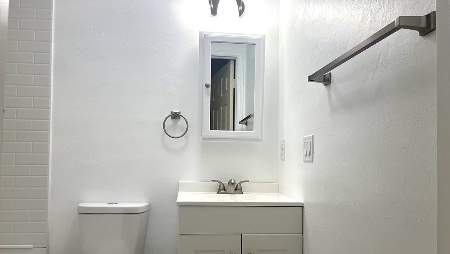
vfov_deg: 40.1
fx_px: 346
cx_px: 227
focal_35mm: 29
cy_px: 148
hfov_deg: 66.1
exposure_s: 1/120
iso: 40
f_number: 1.6
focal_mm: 5.1
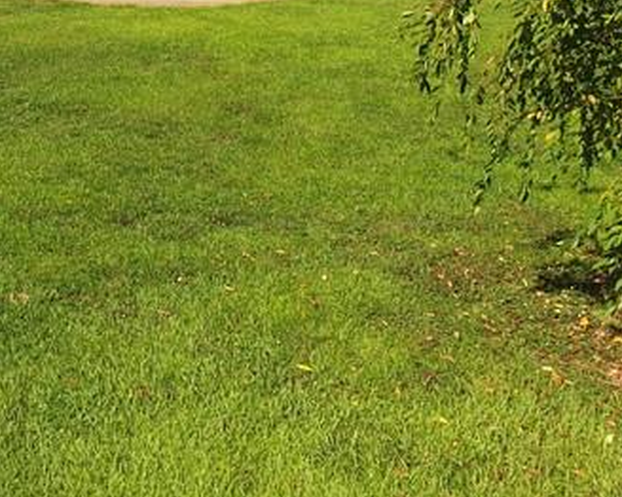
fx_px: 1122
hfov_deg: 29.3
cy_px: -78
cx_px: 28
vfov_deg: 23.1
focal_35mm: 61
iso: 100
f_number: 2.8
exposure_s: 1/701
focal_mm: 3.61
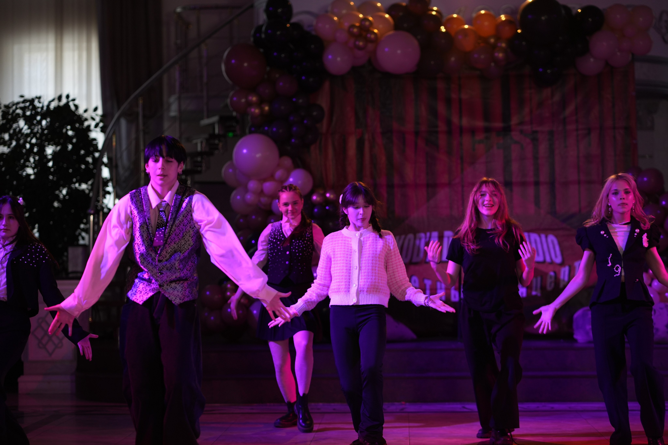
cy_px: 222
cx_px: 334
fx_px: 1577
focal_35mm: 85
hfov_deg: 23.9
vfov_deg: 16.1
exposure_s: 1/400
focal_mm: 85
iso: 800
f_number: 2.2
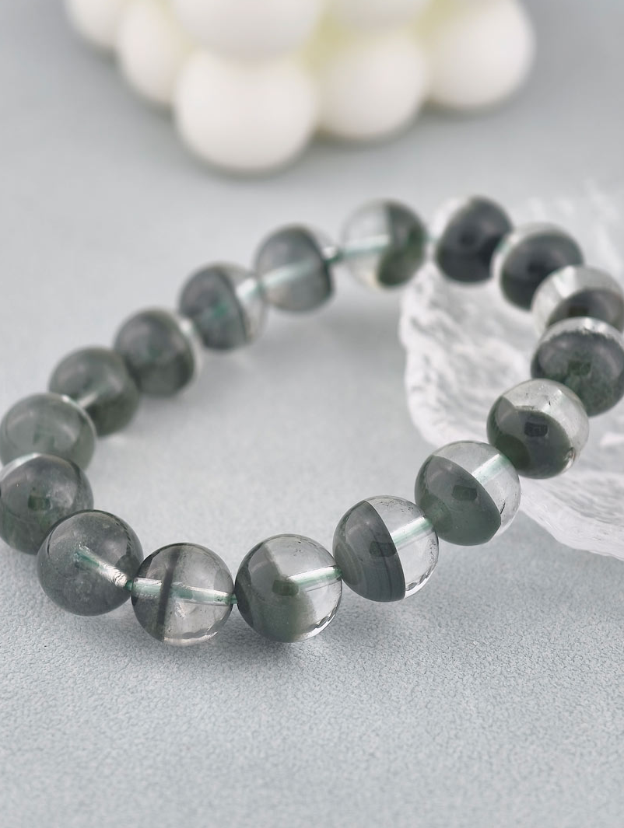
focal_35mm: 92
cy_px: 394
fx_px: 2206
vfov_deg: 21.3
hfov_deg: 16.1
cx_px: 296
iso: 125
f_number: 2.67
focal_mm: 22.48
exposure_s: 1/160
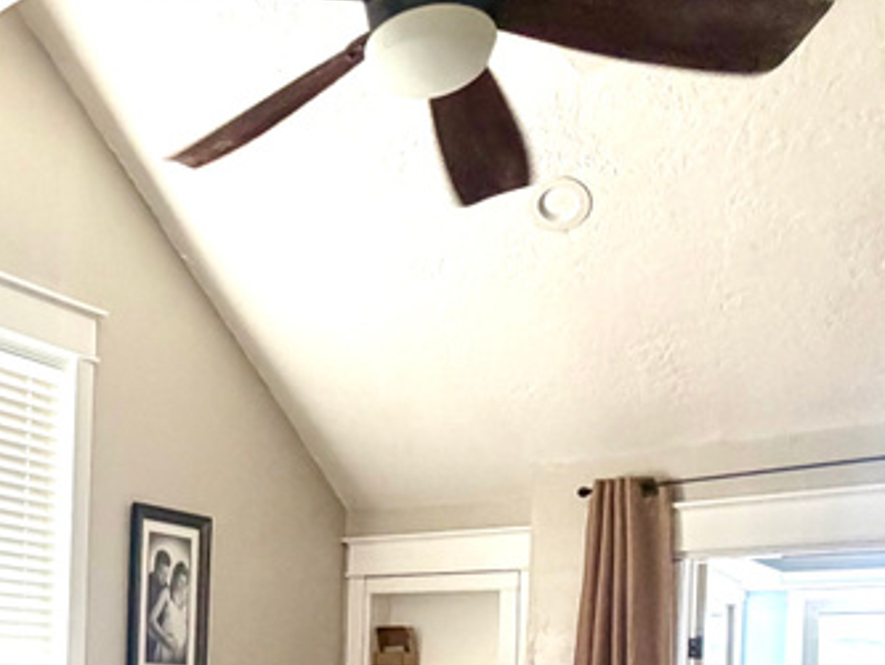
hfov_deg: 40.8
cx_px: 104
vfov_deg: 30.6
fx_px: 1100
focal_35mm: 43
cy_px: 705
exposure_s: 1/121
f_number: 2.2
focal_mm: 2.22
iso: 250
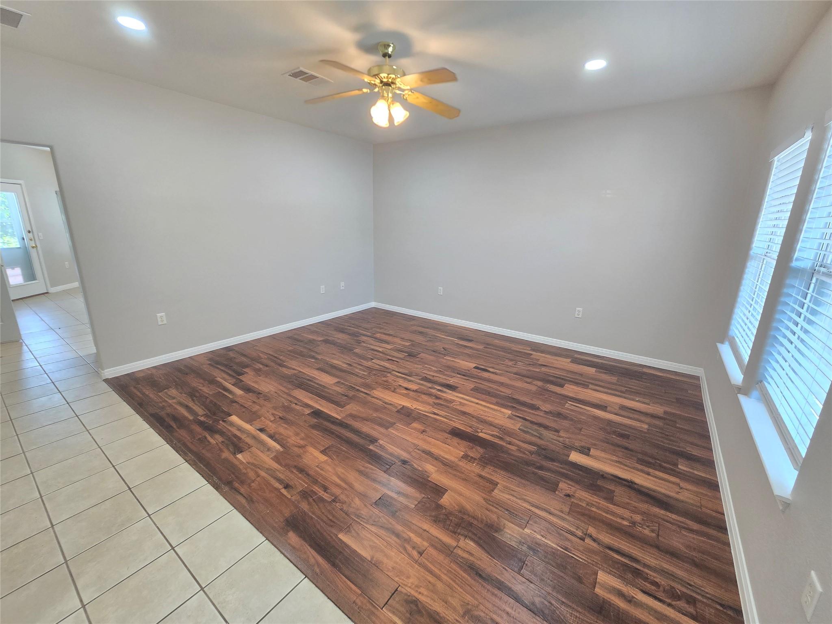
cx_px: 416
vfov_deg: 89.9
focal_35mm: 13
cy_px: 312
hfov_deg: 106.2
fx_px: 312
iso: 250
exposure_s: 1/60
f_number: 2.2
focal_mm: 2.2
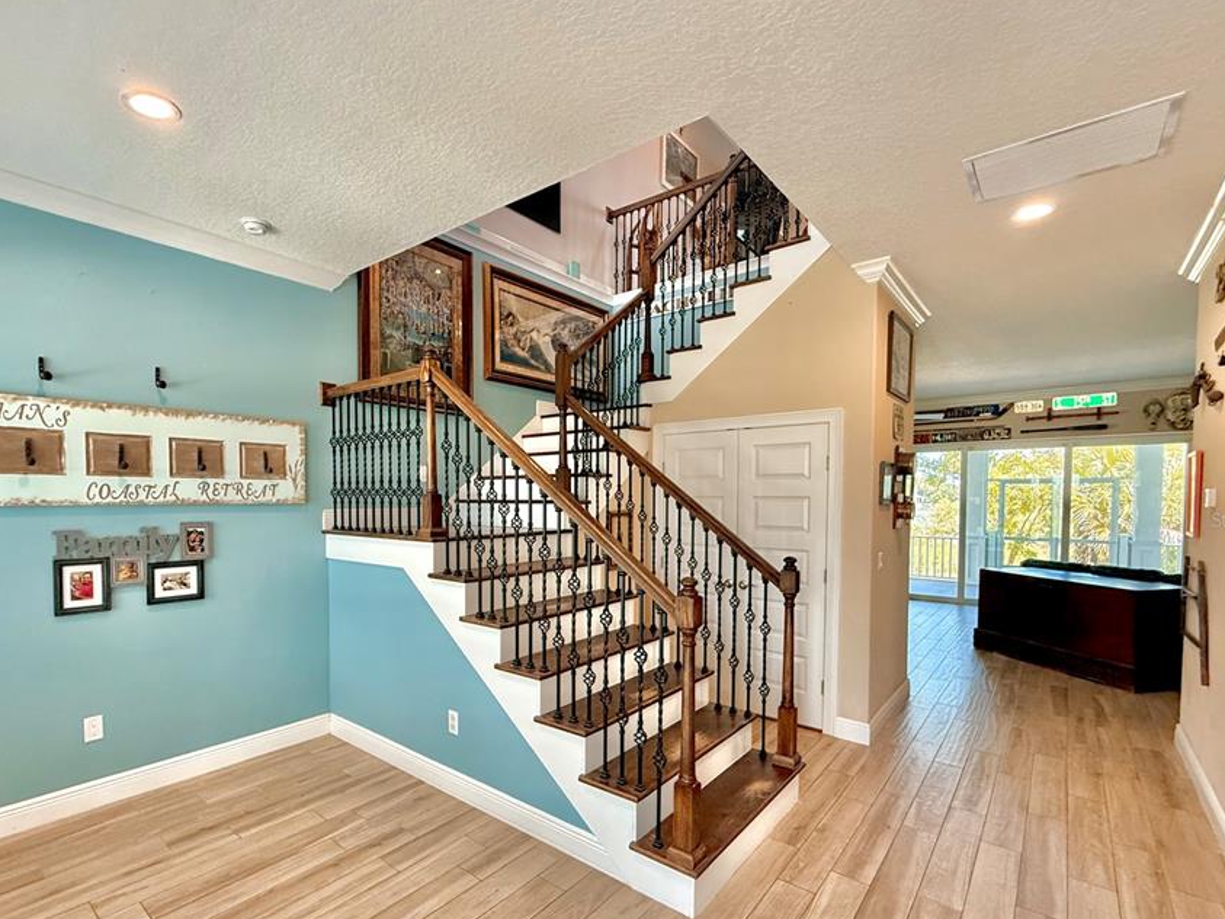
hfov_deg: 90.8
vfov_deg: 74.4
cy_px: 519
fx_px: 602
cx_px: 555
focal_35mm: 17
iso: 250
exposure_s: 1/120
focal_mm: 2.22
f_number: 2.2
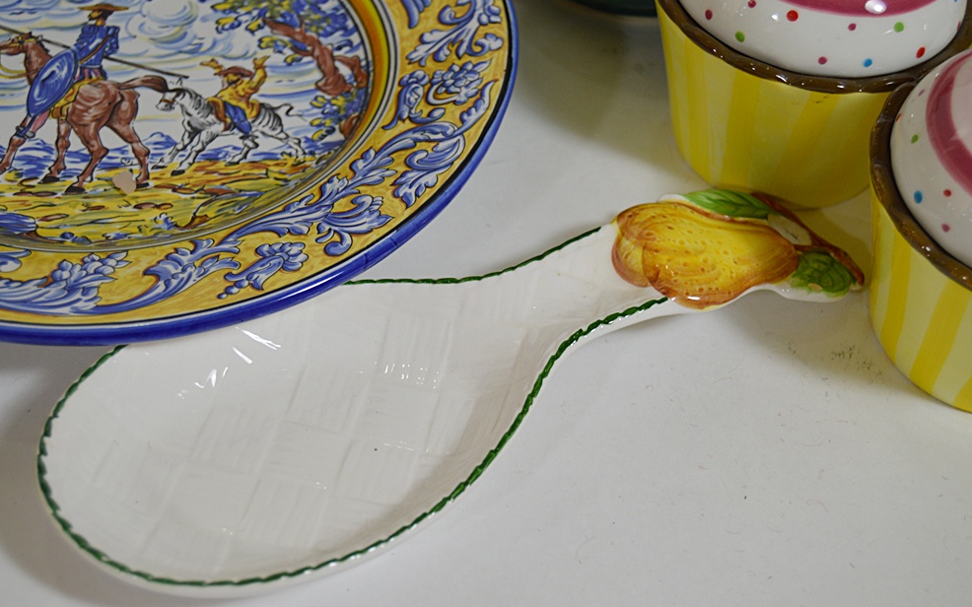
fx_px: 1642
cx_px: 487
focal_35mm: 62
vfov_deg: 20.9
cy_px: 285
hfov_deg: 33.0
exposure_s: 1/100
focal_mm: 40
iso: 400
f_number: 5
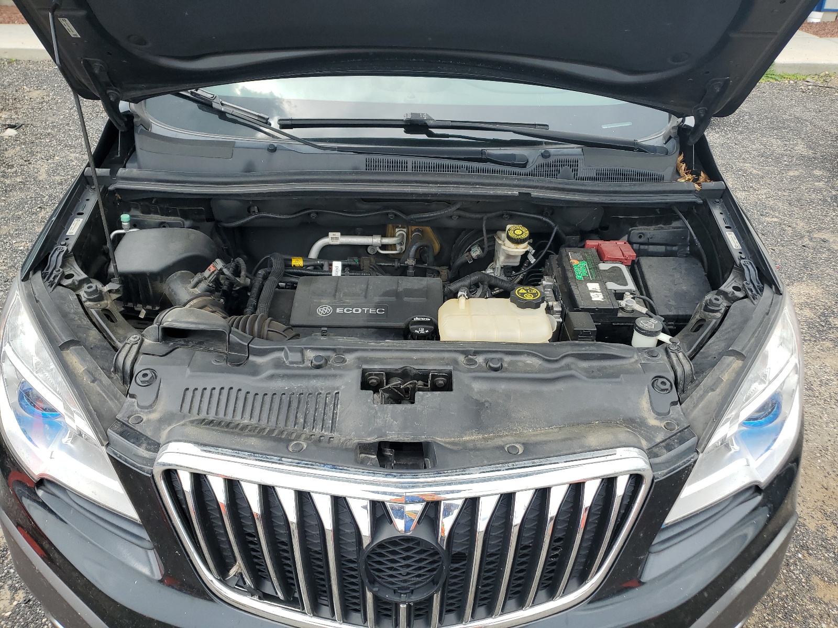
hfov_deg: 67.3
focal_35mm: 26
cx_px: 419
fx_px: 629
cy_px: 314
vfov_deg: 53.1
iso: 50
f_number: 1.5
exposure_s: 1/1111
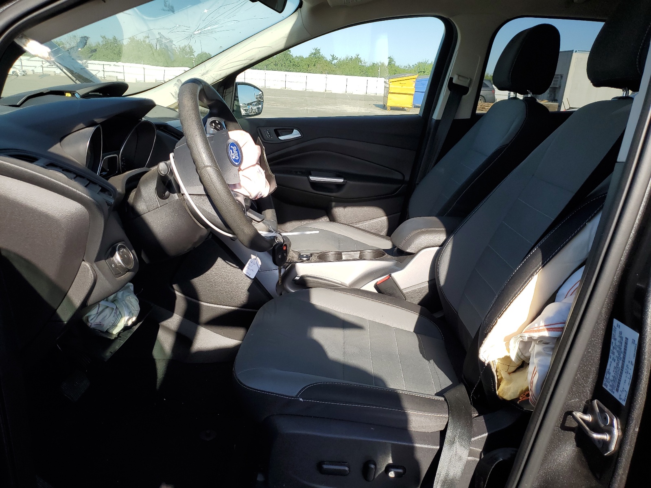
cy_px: 244
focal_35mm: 26
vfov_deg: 53.1
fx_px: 489
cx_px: 326
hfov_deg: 67.3
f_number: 1.5
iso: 50
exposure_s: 1/1429
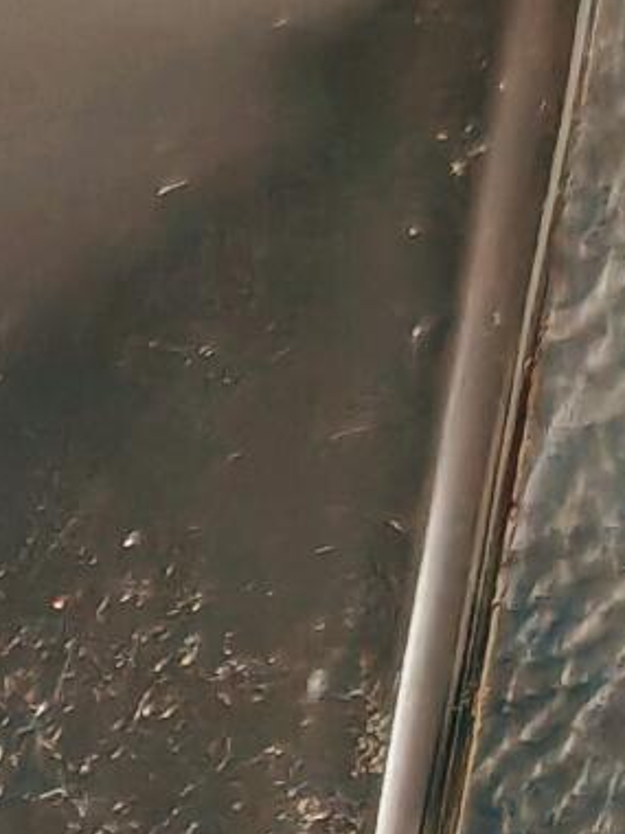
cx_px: -599
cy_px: 1413
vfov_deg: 11.2
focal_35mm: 166
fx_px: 3996
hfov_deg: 8.5
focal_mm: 7.62
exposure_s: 1/25
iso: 1600
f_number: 1.6
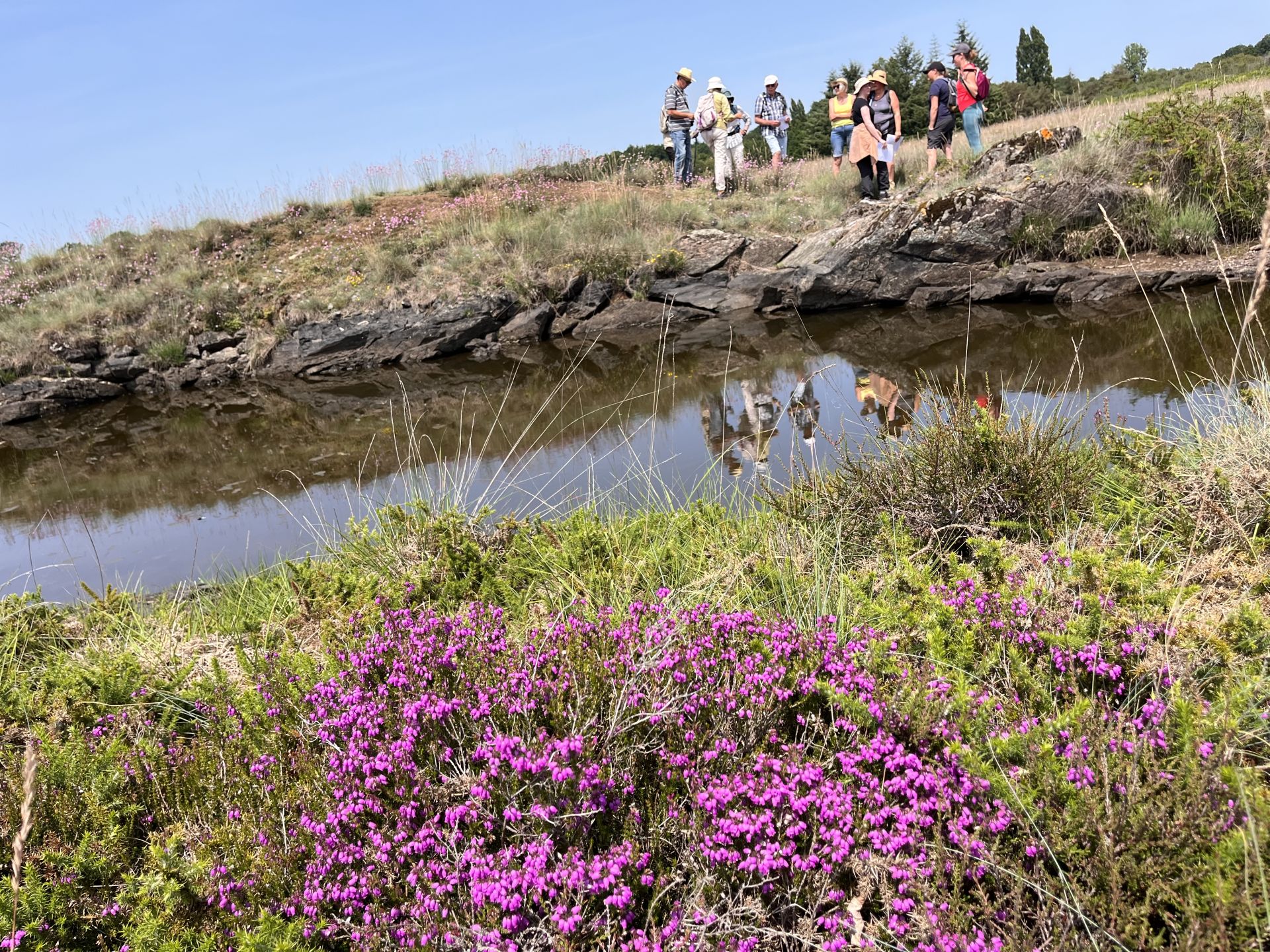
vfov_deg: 53.1
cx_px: 635
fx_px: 954
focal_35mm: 26
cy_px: 476
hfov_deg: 67.3
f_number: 1.6
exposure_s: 1/1721
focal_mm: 5.1
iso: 50
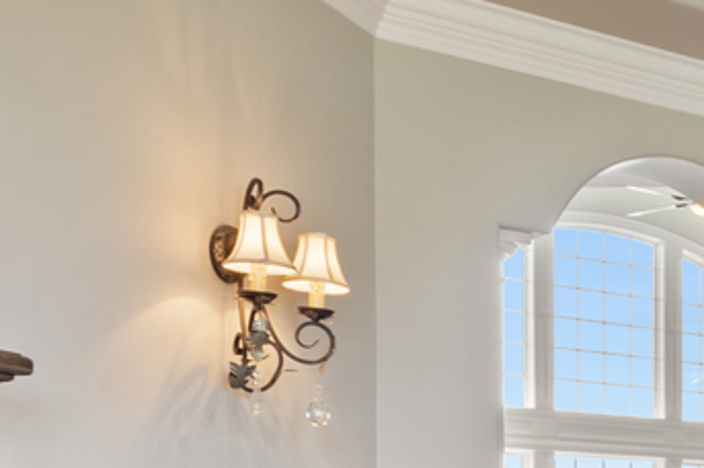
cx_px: 1106
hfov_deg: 22.4
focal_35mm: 71
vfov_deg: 18.0
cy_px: 585
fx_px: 1387
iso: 200
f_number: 10
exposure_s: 1/2.5
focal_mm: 10
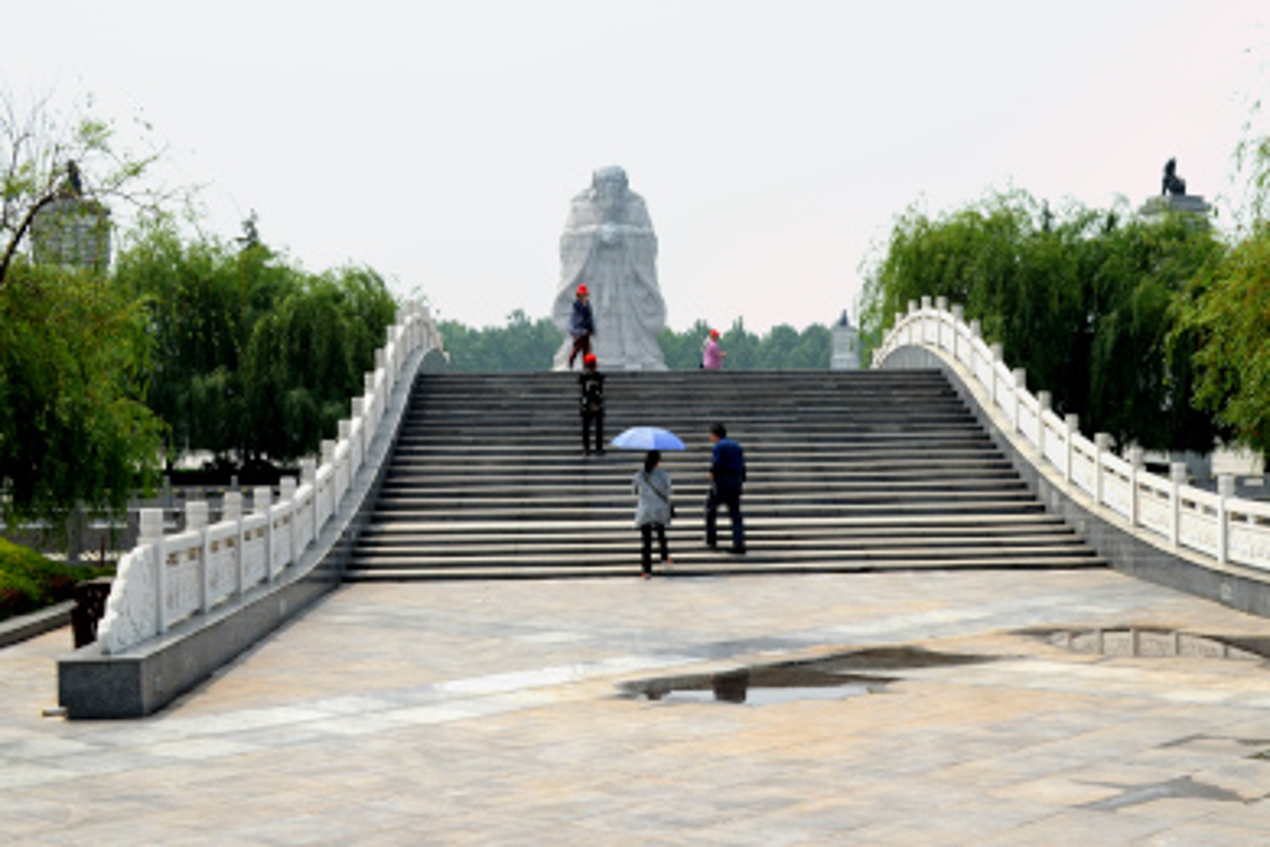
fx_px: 1963
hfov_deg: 35.7
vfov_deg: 24.3
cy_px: 469
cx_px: 775
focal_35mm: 56
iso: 100
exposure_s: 1/320
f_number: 9
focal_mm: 29
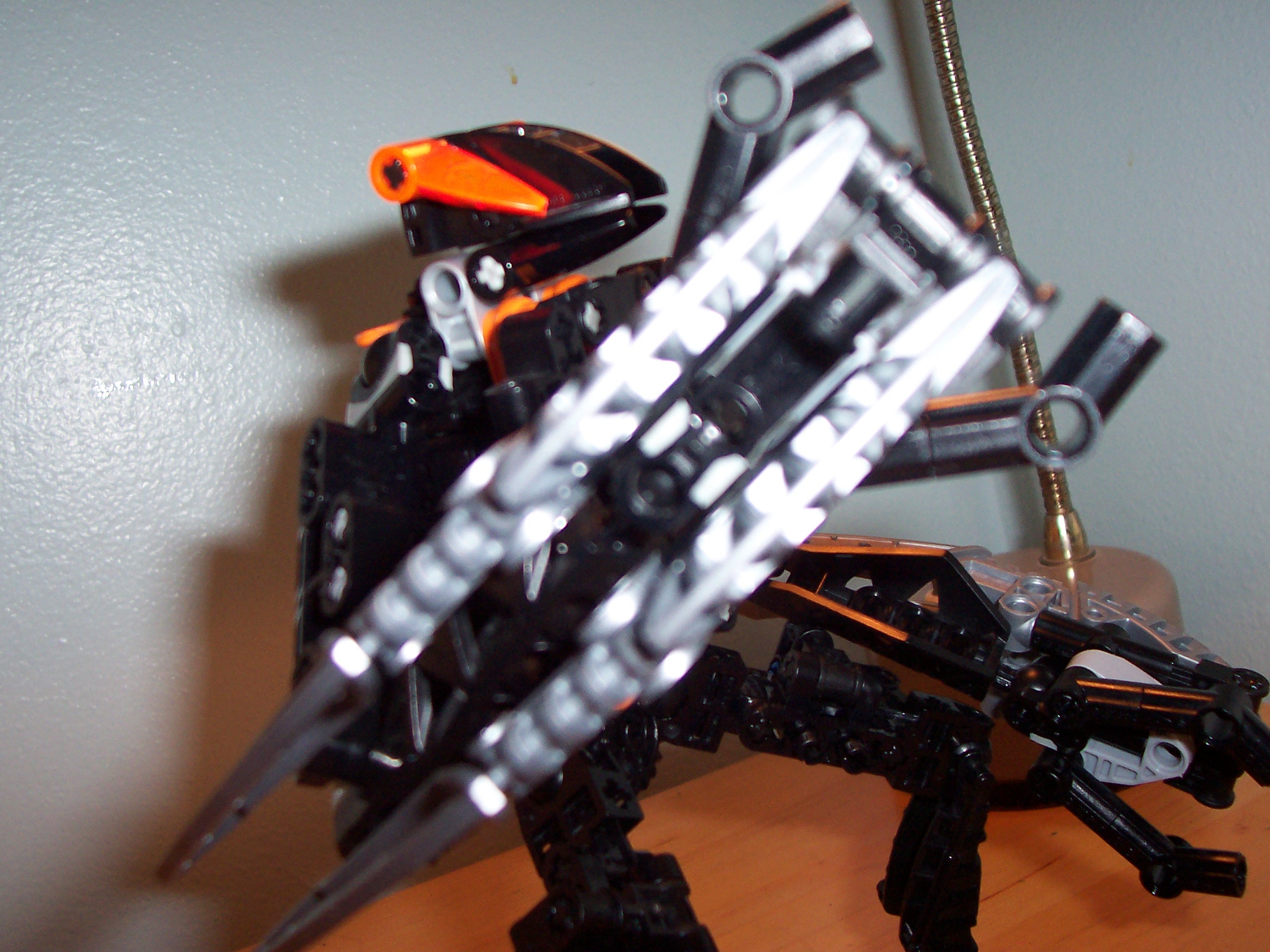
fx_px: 1357
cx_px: 635
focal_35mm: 37
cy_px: 476
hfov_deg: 50.1
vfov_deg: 38.7
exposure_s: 1/60
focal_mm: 5.6
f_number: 2.8
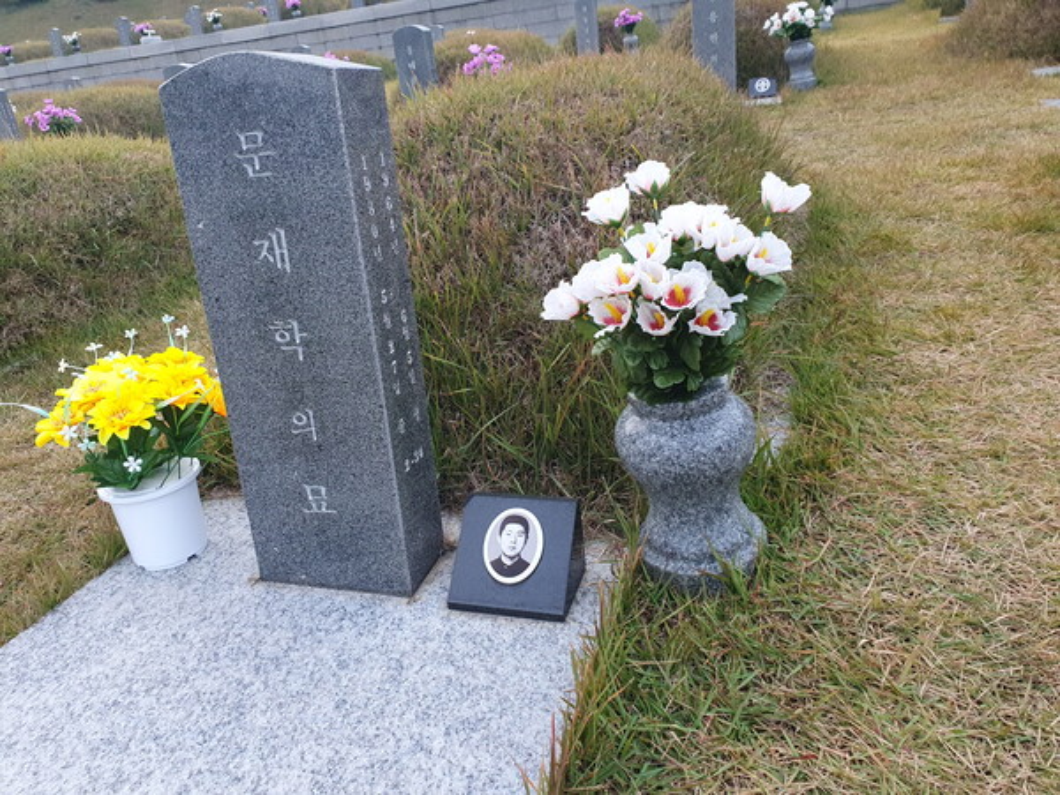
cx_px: 530
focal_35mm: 26
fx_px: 796
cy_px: 398
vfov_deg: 53.1
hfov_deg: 67.3
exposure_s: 1/120
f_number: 2.4
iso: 125
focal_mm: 4.32
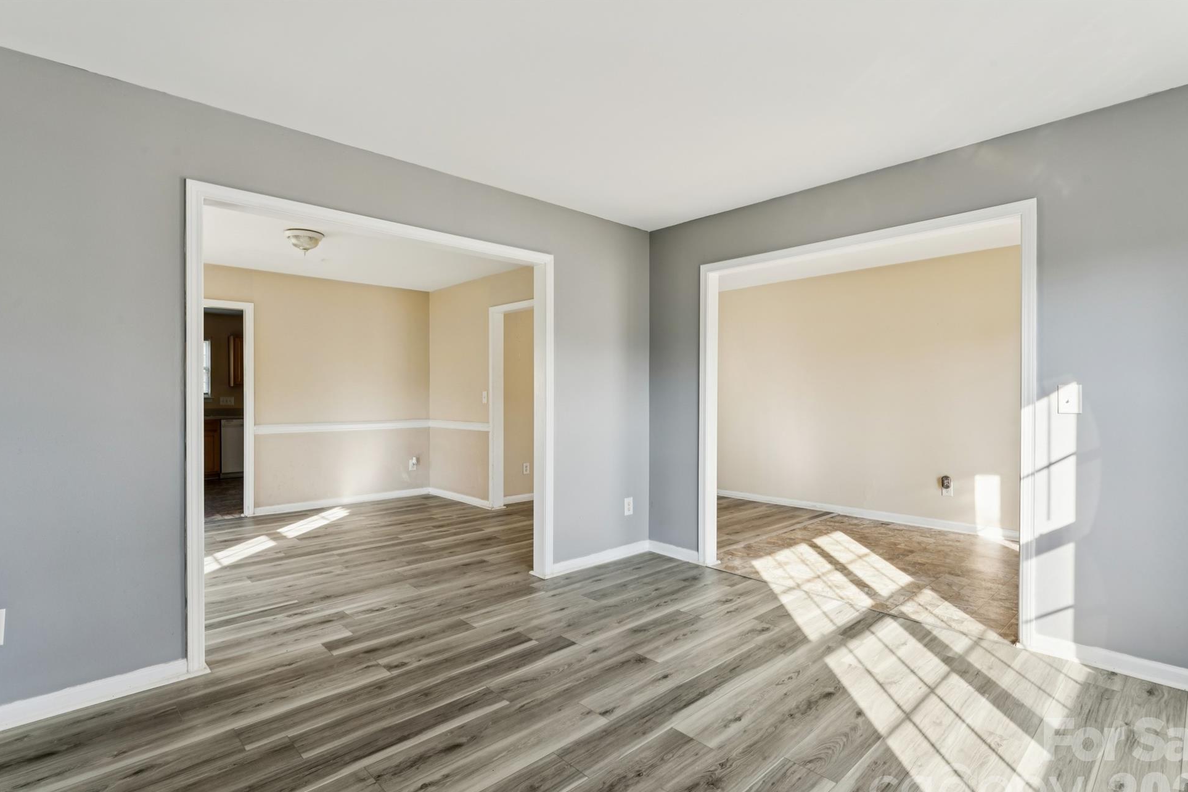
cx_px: 609
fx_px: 575
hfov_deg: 91.8
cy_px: 418
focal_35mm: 17
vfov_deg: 69.1
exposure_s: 1/8
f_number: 13
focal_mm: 16.4
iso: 100
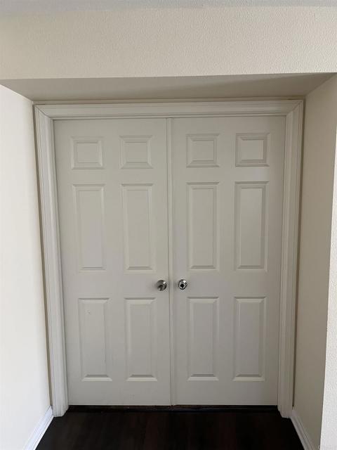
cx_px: 168
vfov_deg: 67.3
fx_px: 337
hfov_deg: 53.1
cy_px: 225
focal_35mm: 26
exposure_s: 1/60
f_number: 1.6
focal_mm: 5.1
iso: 160
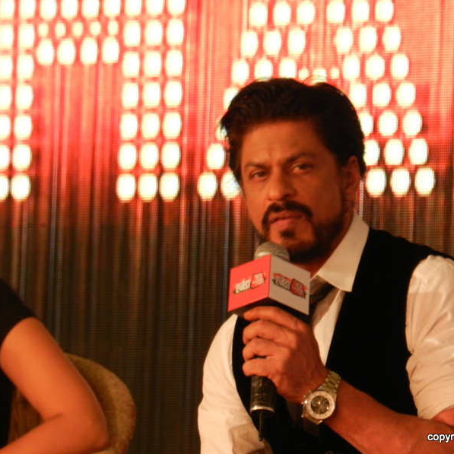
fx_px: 9452
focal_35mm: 637
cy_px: 227
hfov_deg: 2.8
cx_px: 300
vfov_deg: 2.8
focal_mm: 95.6
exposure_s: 1/60
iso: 400
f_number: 5.7
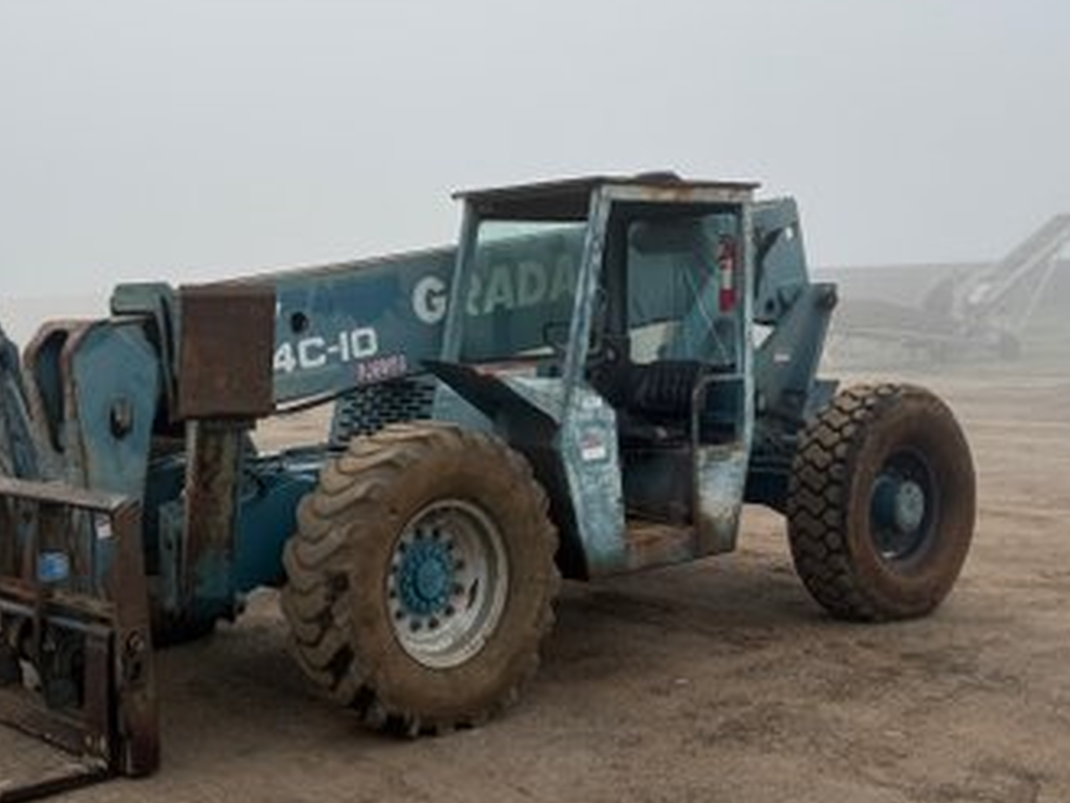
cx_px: 314
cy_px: 408
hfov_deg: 40.4
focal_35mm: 46
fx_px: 1422
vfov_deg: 31.5
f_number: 1.78
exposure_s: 1/3279
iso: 80
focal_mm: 6.76
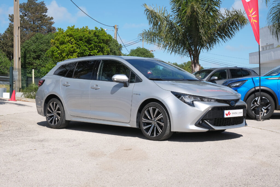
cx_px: 140
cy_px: 94
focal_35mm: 59
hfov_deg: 33.9
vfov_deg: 23.0
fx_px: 459
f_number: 10
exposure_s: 1/320
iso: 160
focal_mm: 39.6
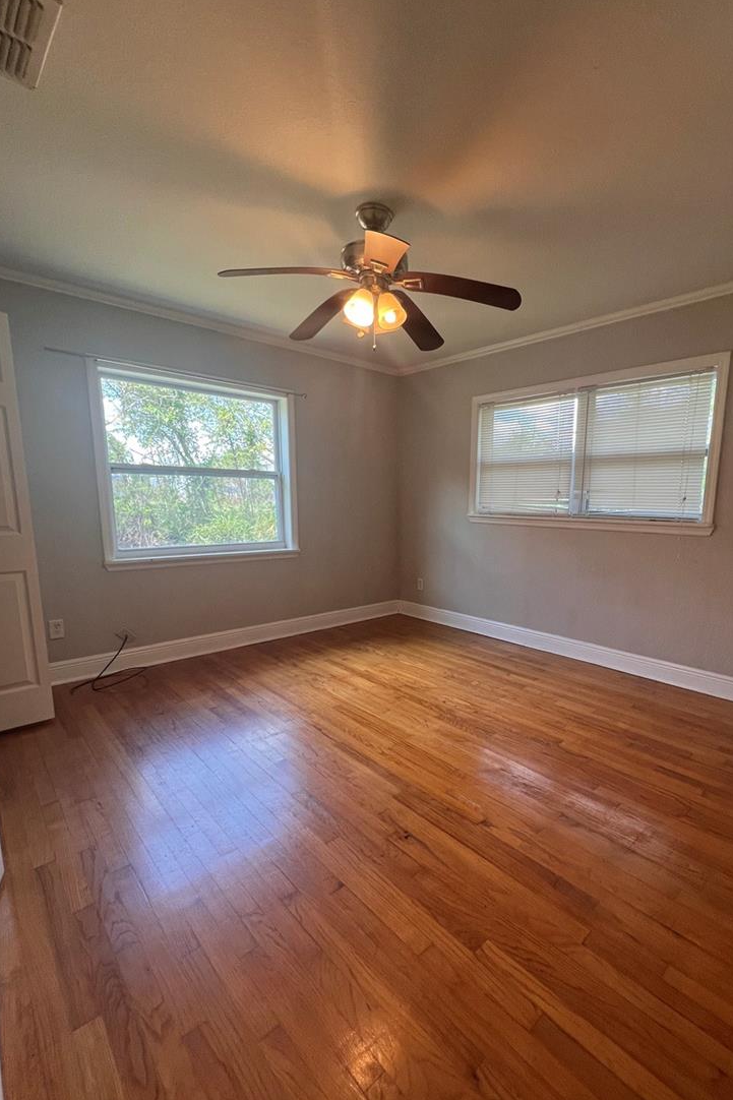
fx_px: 458
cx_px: 431
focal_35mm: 15
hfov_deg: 76.6
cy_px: 580
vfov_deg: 100.3
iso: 125
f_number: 1.8
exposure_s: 1/120
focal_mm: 1.57
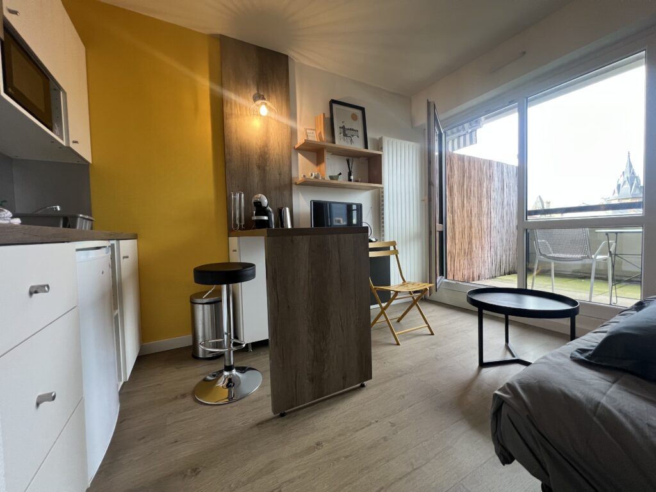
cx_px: 328
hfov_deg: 106.2
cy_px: 246
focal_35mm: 13
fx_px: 246
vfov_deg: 89.9
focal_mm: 1.57
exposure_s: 1/100
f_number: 1.8
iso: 200
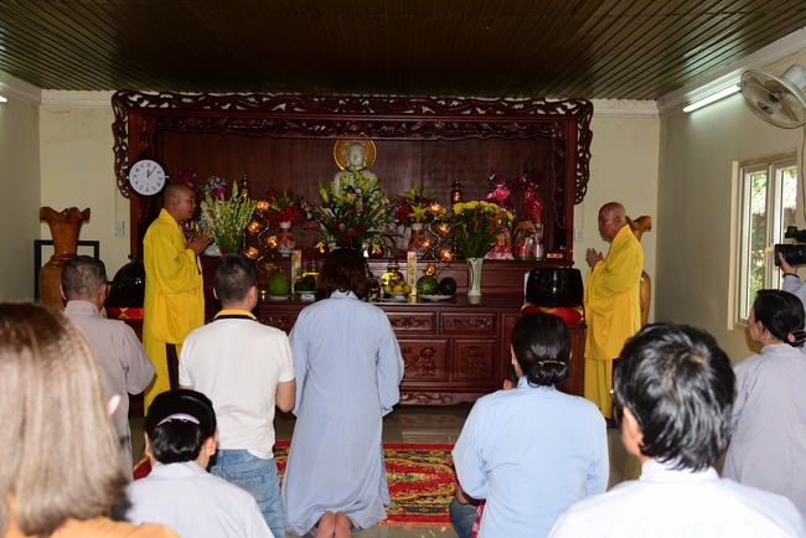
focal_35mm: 40
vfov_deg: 33.4
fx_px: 896
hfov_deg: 48.4
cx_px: 403
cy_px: 269
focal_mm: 40
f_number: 5
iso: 400
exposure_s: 1/200
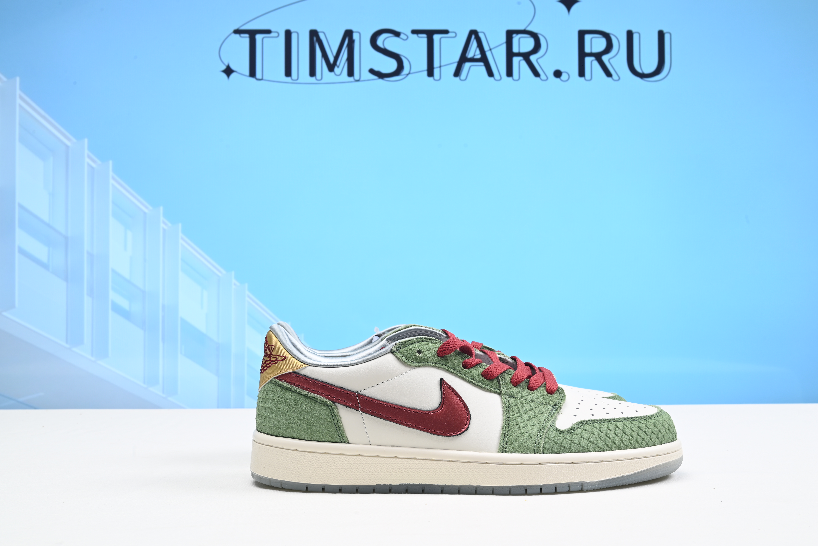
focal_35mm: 42
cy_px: 273
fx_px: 955
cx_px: 409
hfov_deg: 46.4
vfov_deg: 31.9
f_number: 16
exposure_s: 1/2
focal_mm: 42
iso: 100
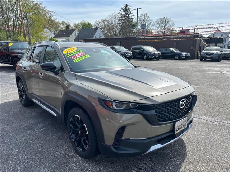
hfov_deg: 67.3
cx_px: 115
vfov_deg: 53.1
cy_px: 86
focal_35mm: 26
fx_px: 173
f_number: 1.5
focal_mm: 5.7
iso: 50
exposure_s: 1/3831
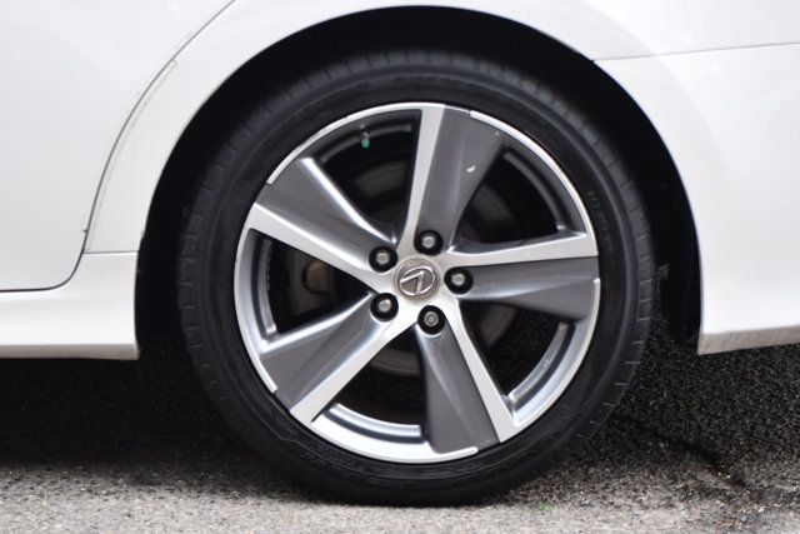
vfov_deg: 9.7
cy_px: 267
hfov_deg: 14.4
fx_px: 3156
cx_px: 400
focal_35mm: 142
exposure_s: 1/125
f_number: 4.8
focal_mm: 95
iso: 900
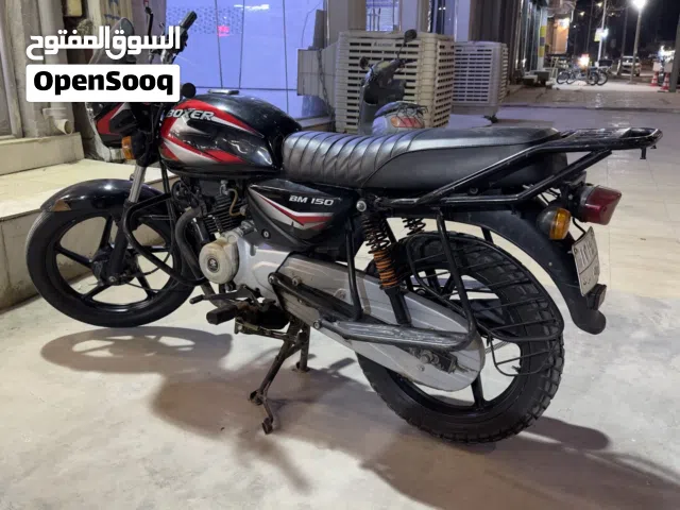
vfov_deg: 56.8
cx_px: 340
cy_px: 255
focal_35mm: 24
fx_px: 471
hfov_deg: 71.6
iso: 400
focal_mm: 6.86
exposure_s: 1/51
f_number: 1.78
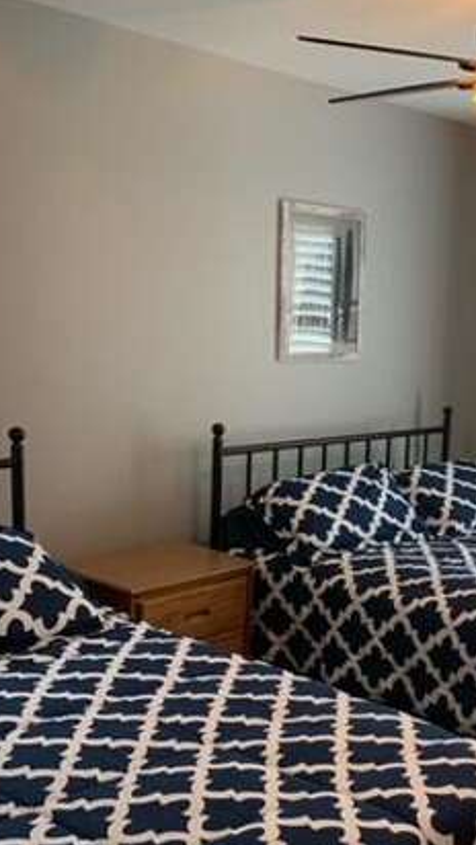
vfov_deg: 43.5
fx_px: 1054
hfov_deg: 24.0
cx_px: 504
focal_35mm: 47
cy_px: 500
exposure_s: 1/60
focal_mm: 4.25
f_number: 1.8
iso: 100
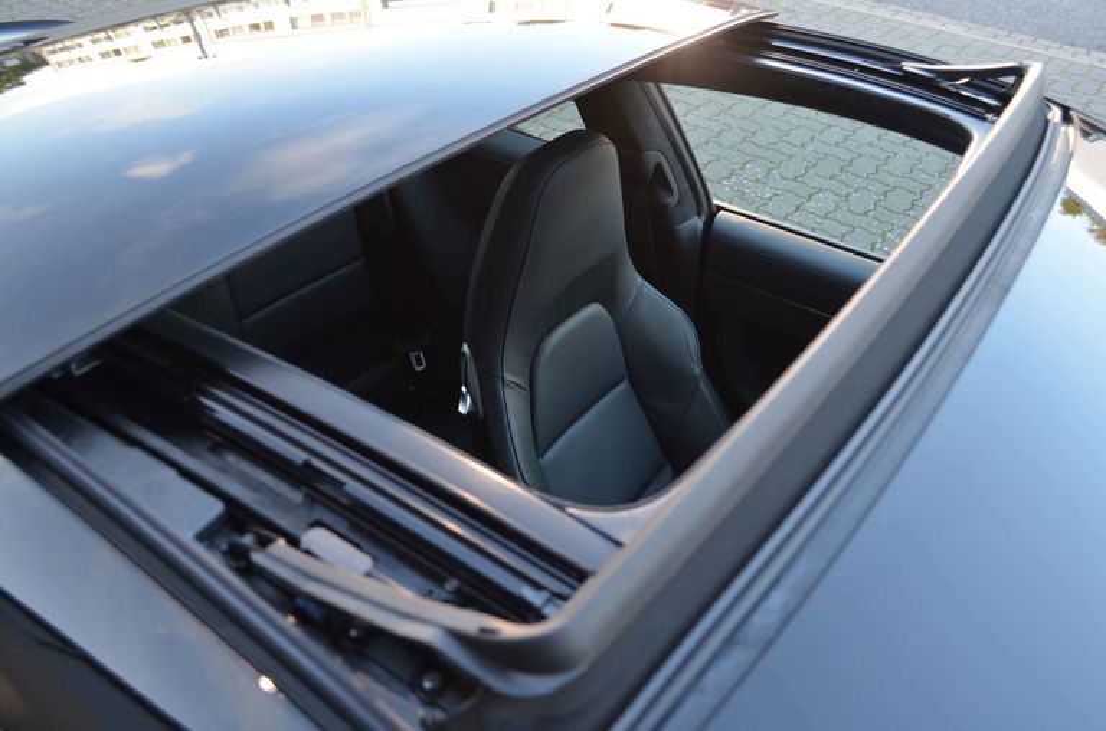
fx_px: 919
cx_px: 553
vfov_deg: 43.4
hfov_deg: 62.1
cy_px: 366
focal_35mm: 30
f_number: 4.5
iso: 400
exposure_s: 1/80
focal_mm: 20
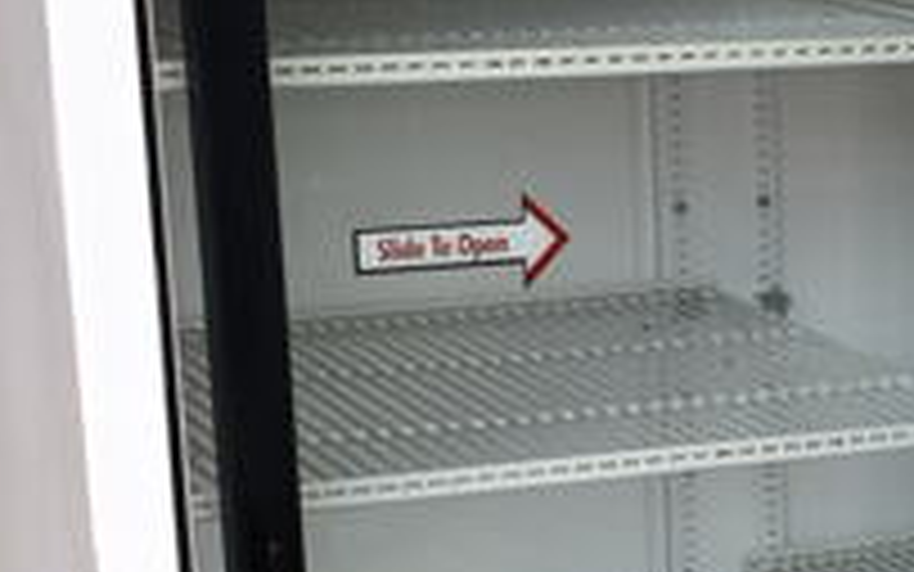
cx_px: 1225
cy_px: 714
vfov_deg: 10.4
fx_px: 3090
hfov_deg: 15.9
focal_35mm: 124
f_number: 4
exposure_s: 1/60
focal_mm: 18
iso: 100
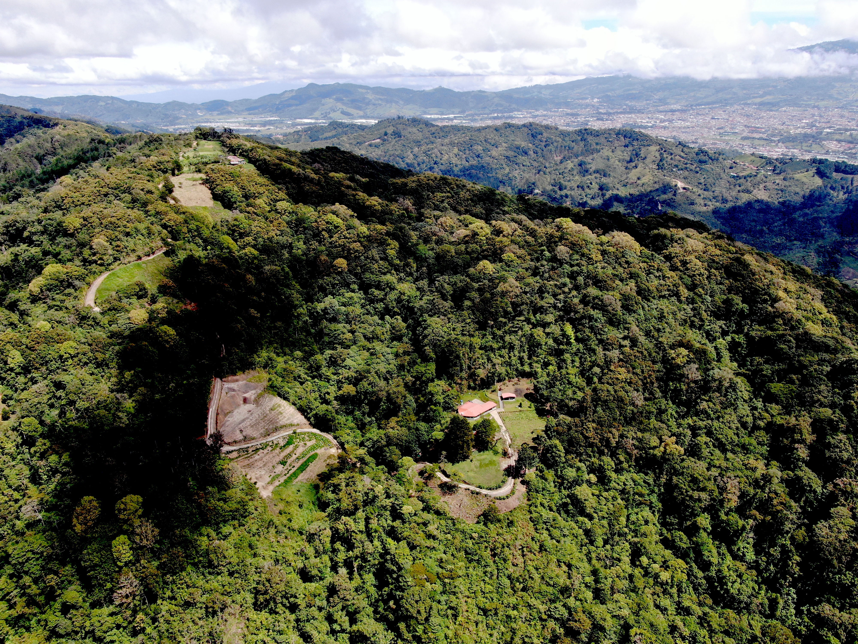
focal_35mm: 24
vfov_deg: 56.8
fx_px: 595
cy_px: 322
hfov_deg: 71.6
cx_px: 429
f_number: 2.8
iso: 100
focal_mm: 4.39
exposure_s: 1/800
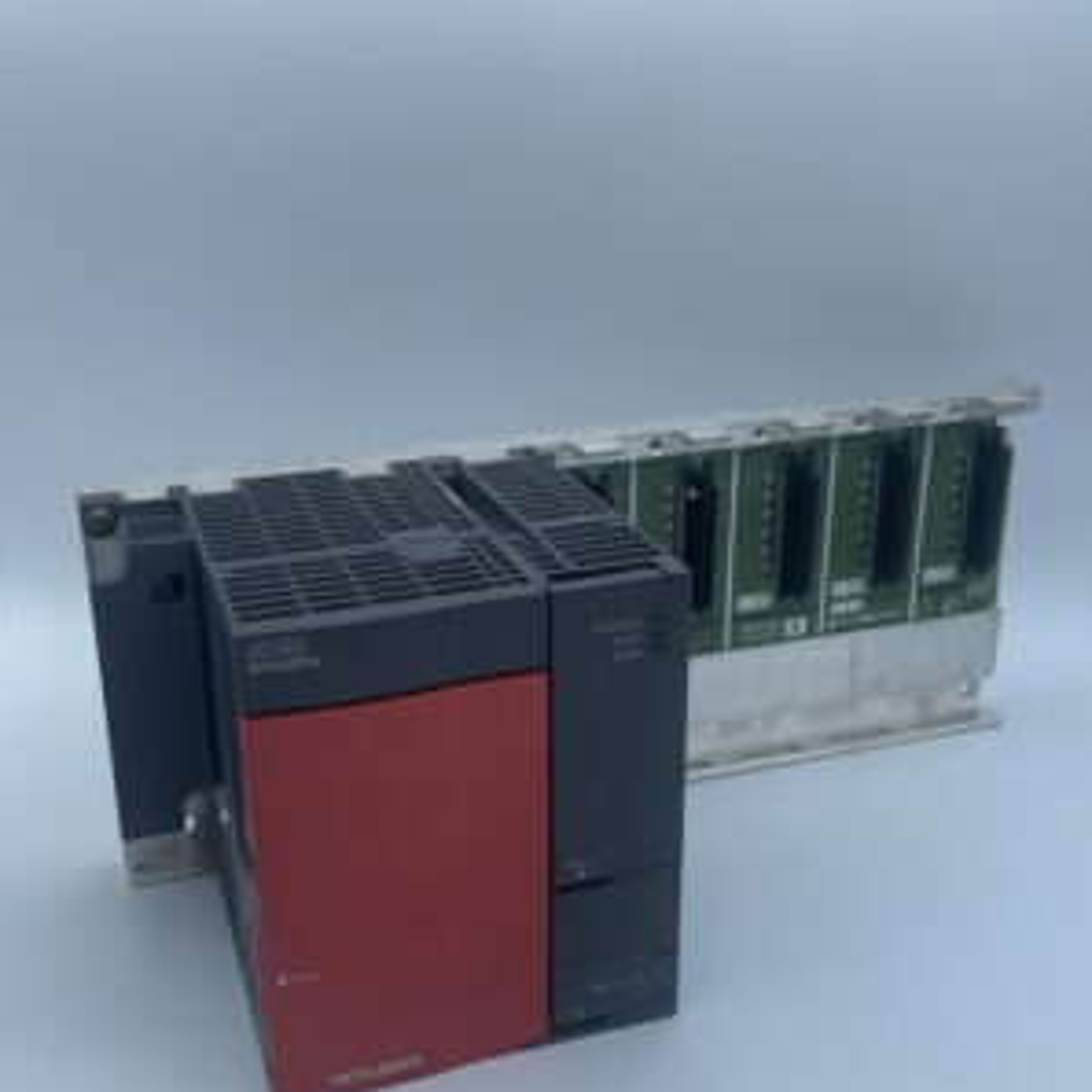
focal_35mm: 31
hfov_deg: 52.5
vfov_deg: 52.1
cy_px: 662
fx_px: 1106
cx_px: 548
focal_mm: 4.2
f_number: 1.6
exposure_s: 1/1795
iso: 32
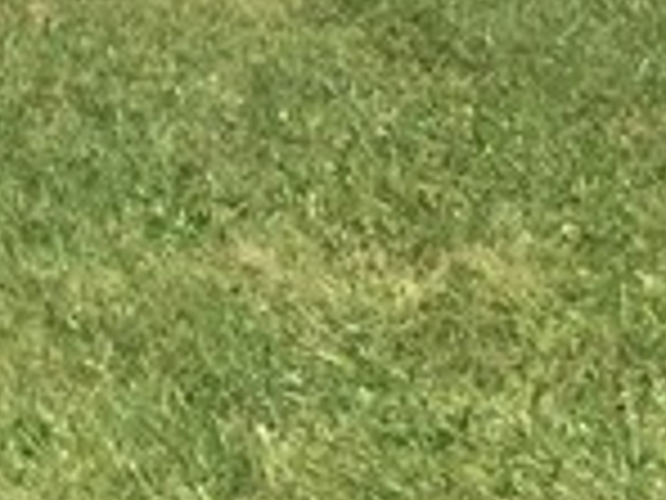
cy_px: -1018
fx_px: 3867
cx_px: -9
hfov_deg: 9.8
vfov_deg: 6.7
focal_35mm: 201
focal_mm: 4.15
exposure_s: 1/1980
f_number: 2.2
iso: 32
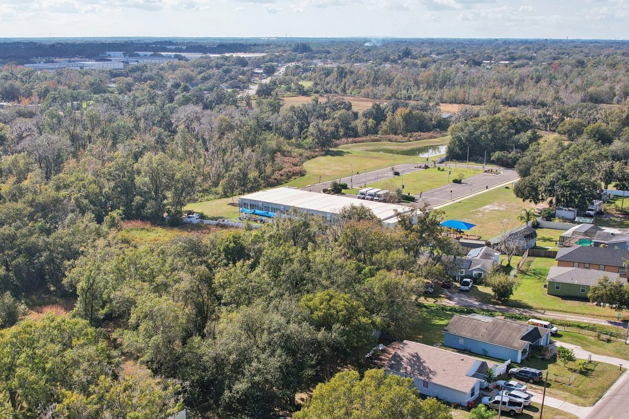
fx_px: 734
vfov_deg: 31.6
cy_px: 286
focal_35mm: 42
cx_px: 277
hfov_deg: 46.3
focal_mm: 8.4
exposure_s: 1/2000
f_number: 2.8
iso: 100
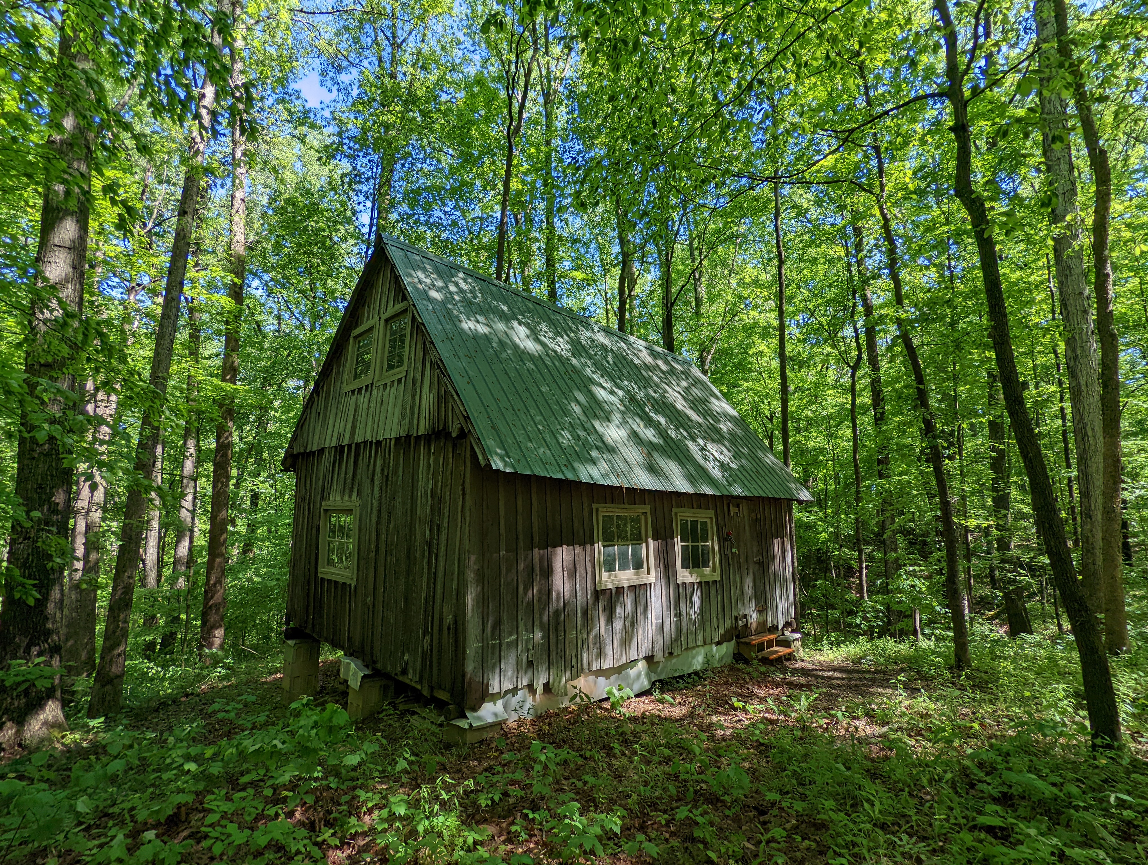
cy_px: 432
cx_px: 574
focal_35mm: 16
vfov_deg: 78.2
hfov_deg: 94.4
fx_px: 531
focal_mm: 2.35
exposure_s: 1/339
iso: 48
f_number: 2.2
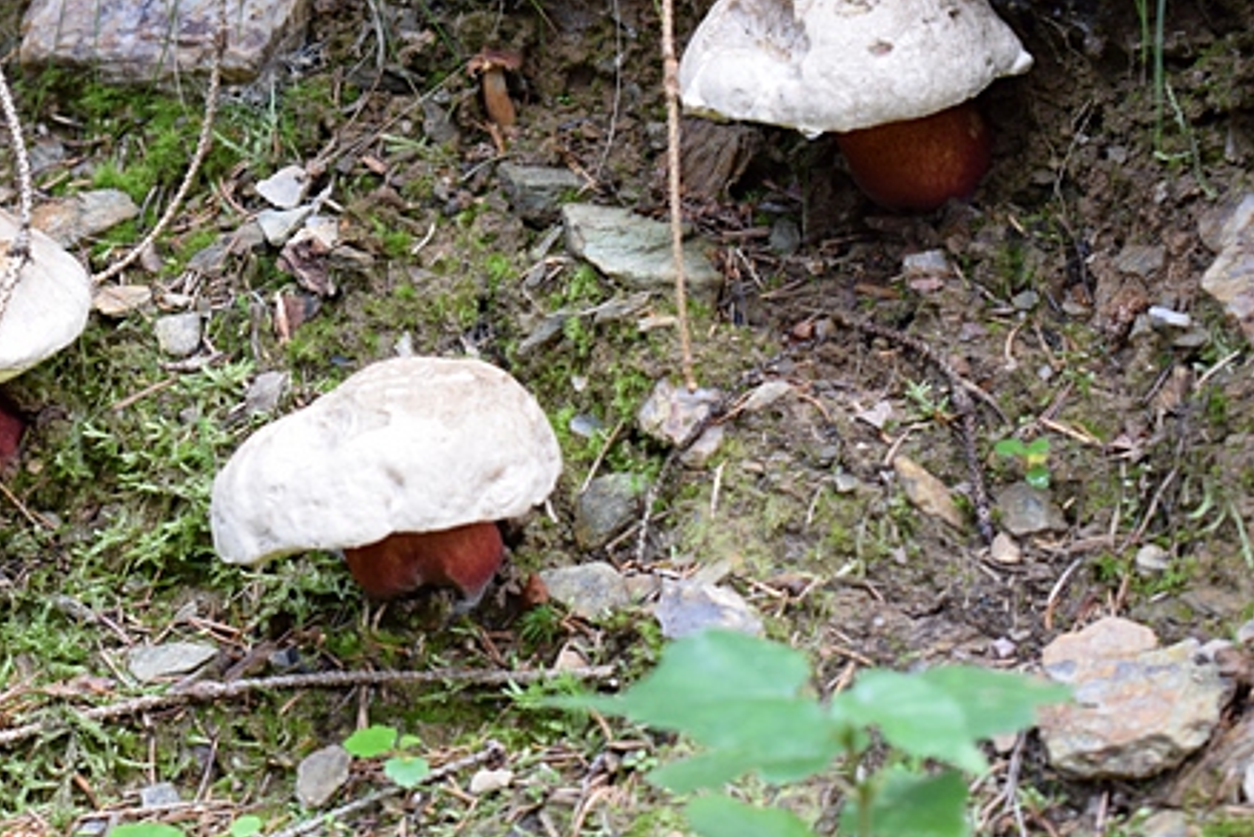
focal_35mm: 164
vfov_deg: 8.4
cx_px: 357
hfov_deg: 12.5
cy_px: 176
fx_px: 5714
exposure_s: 1/125
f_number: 5.6
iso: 560
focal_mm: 60
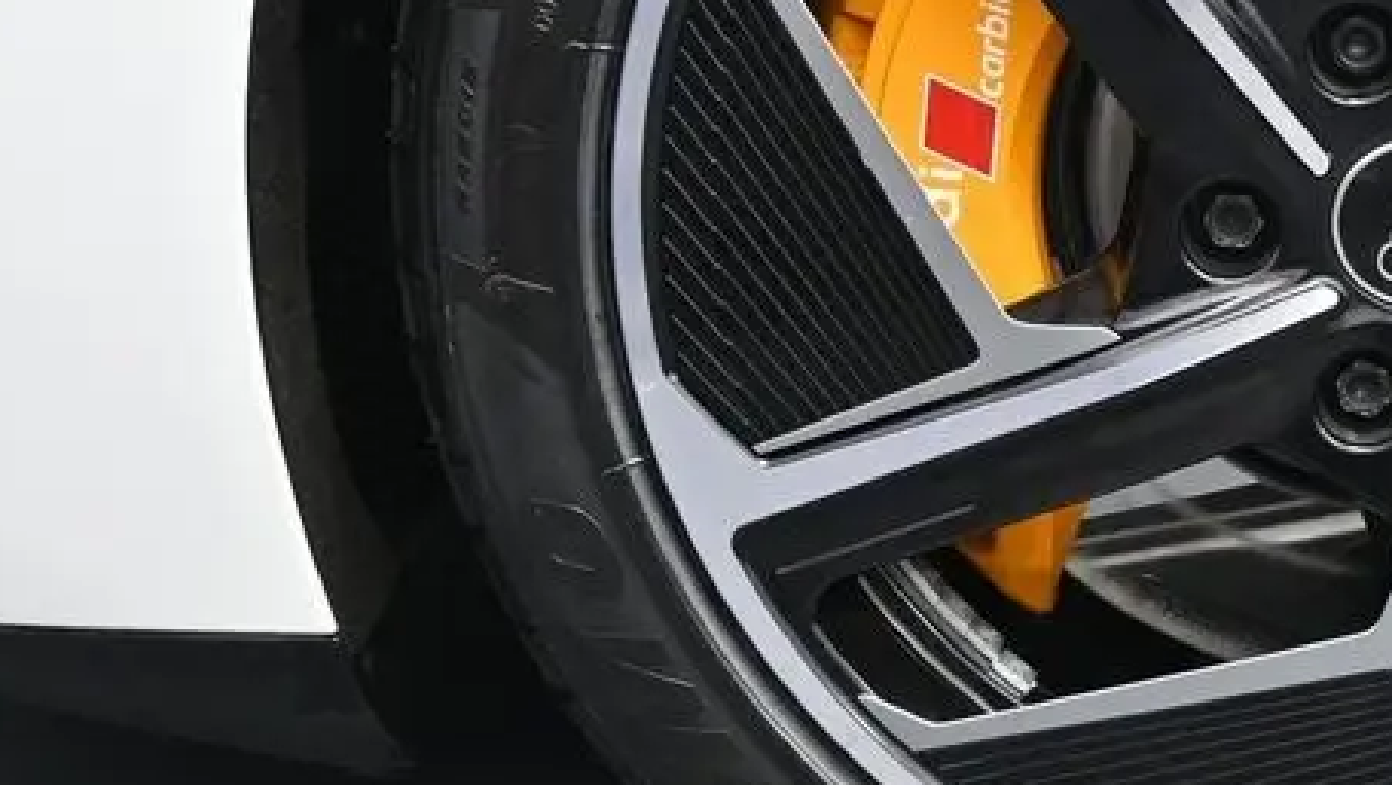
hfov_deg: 23.0
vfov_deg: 13.7
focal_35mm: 88
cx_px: 1432
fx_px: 3256
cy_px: 163
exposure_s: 1/125
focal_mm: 25
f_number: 4.2
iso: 640
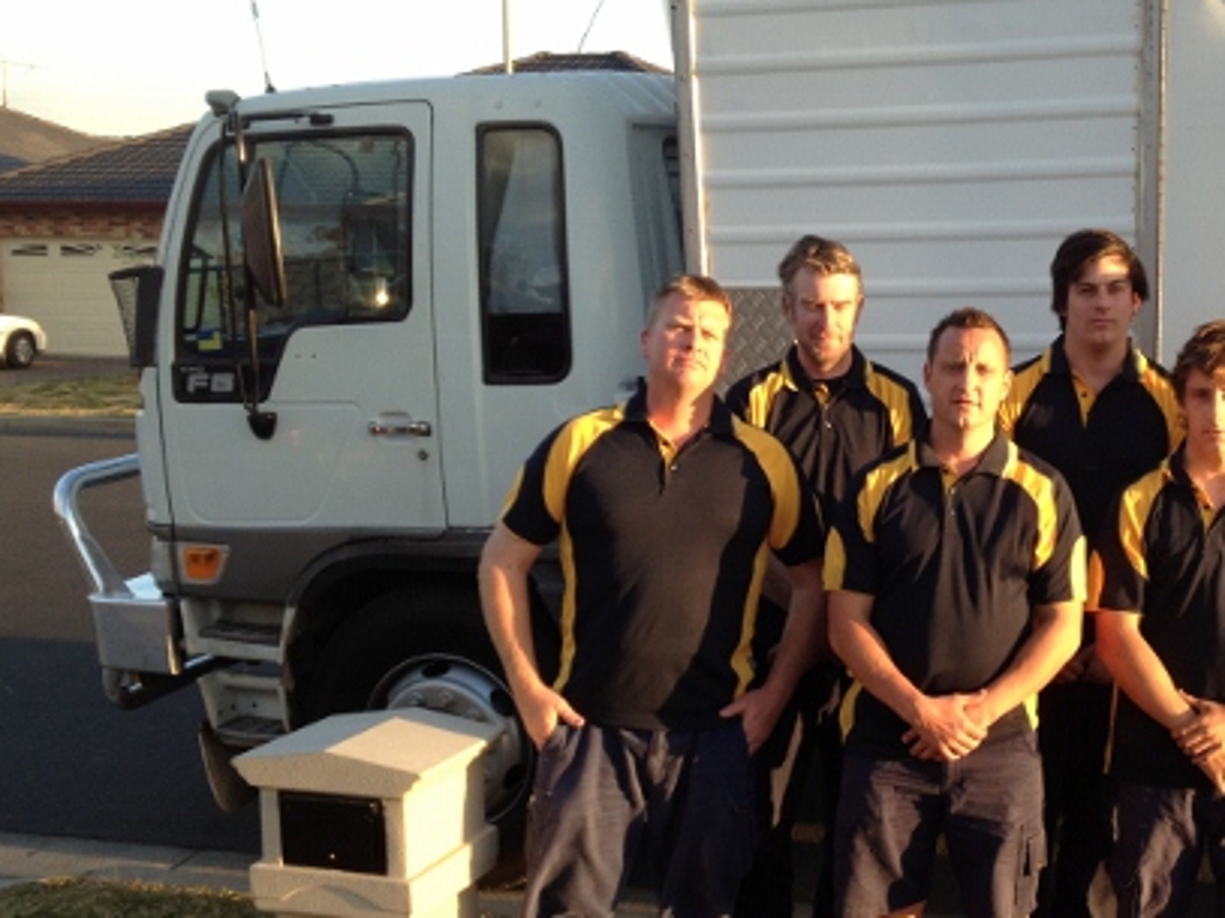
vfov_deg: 26.4
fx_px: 1946
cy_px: 620
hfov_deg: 34.4
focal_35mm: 55
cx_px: 882
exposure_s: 1/224
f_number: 2.4
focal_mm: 4.28
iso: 64
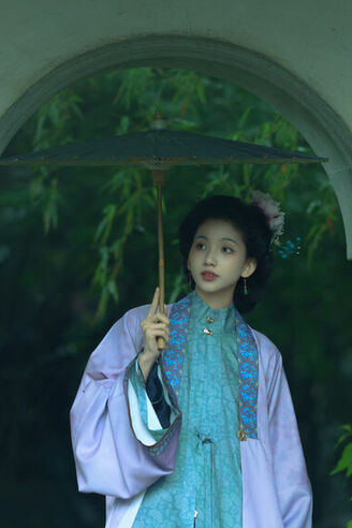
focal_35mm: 272
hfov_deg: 5.1
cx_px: 245
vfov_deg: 7.6
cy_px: 219
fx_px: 3989
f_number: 1.4
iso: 400
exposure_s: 1/250
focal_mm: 85
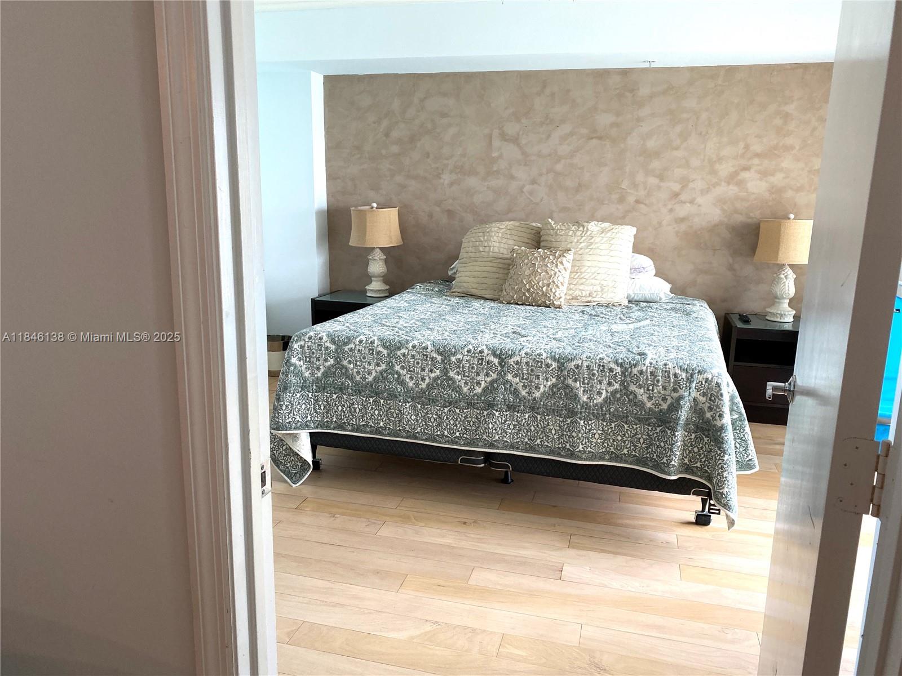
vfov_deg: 53.1
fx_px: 677
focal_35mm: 26
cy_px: 338
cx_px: 451
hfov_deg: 67.3
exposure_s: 1/60
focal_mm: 4.25
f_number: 1.8
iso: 125
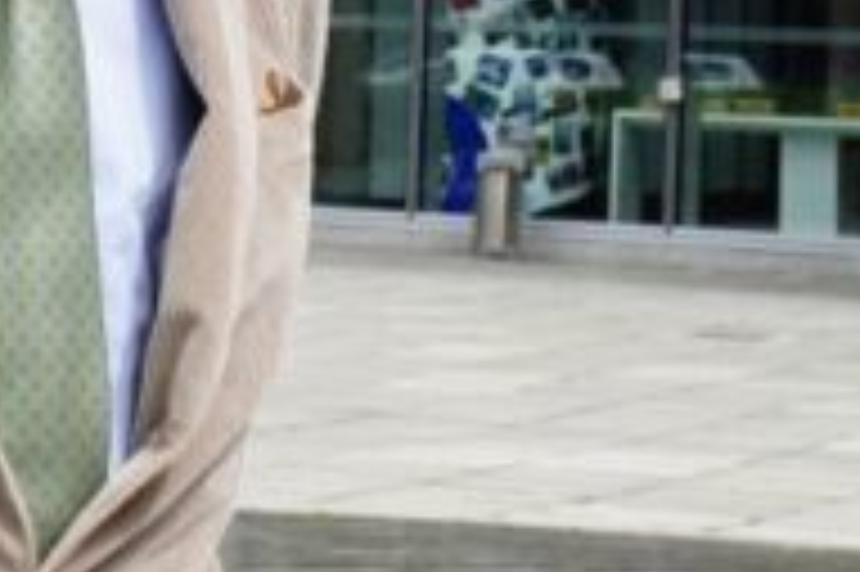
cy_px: -50
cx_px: 189
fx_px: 3365
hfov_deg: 14.5
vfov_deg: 9.6
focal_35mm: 141
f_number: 10
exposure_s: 1/500
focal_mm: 35
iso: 800
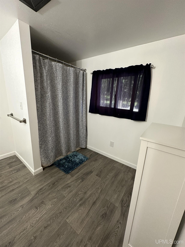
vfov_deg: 102.1
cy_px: 124
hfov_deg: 85.7
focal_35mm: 14
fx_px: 100
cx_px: 92
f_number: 2.2
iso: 320
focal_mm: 2.22
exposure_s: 1/60
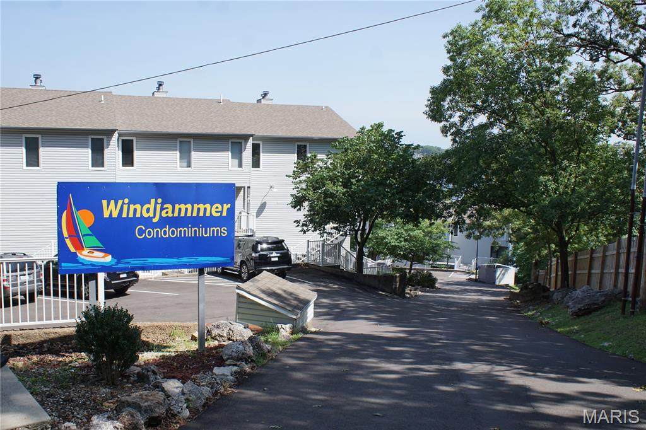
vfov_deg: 39.9
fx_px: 592
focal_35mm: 33
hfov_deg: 57.2
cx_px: 323
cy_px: 215
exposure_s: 1/160
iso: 100
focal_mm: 22
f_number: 7.1
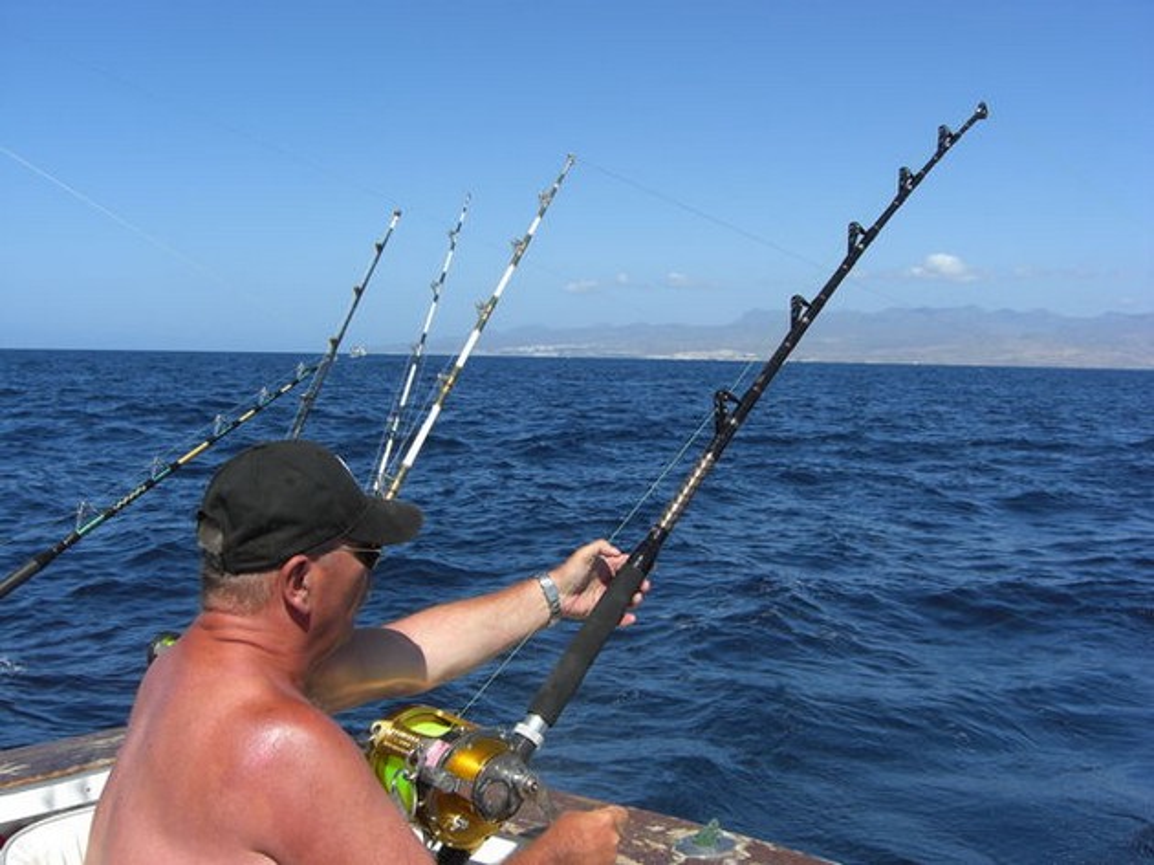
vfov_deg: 37.7
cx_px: 577
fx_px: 1266
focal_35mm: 38
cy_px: 432
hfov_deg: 49.0
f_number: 8
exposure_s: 1/200
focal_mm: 7.9
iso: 80
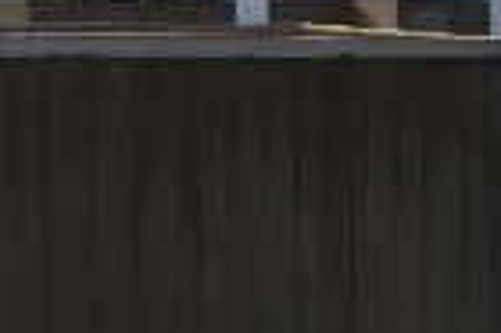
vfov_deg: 4.4
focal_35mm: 310
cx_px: -440
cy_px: -358
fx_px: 4309
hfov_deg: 6.5
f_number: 11
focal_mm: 48
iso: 100
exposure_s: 1/500
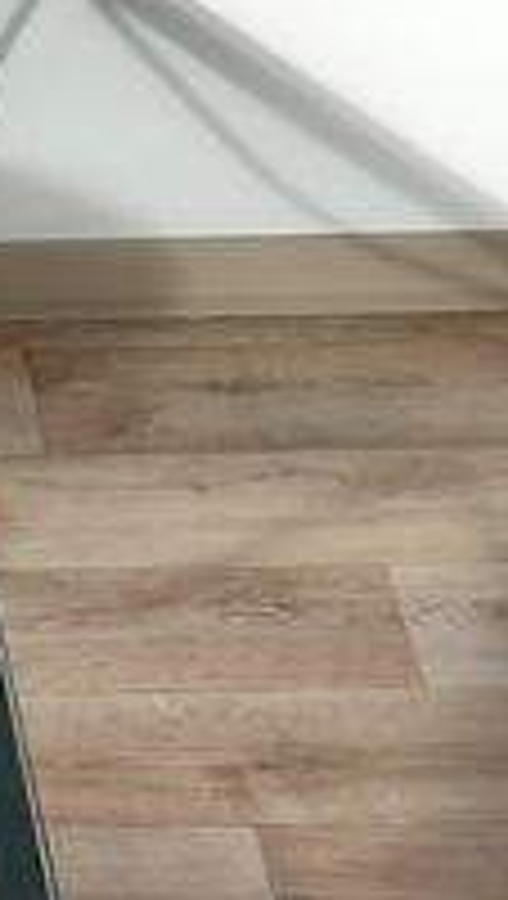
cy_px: 1080
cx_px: -643
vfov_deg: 15.2
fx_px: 3246
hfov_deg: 8.3
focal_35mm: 136
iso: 64
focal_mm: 4.6
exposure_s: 1/50
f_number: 2
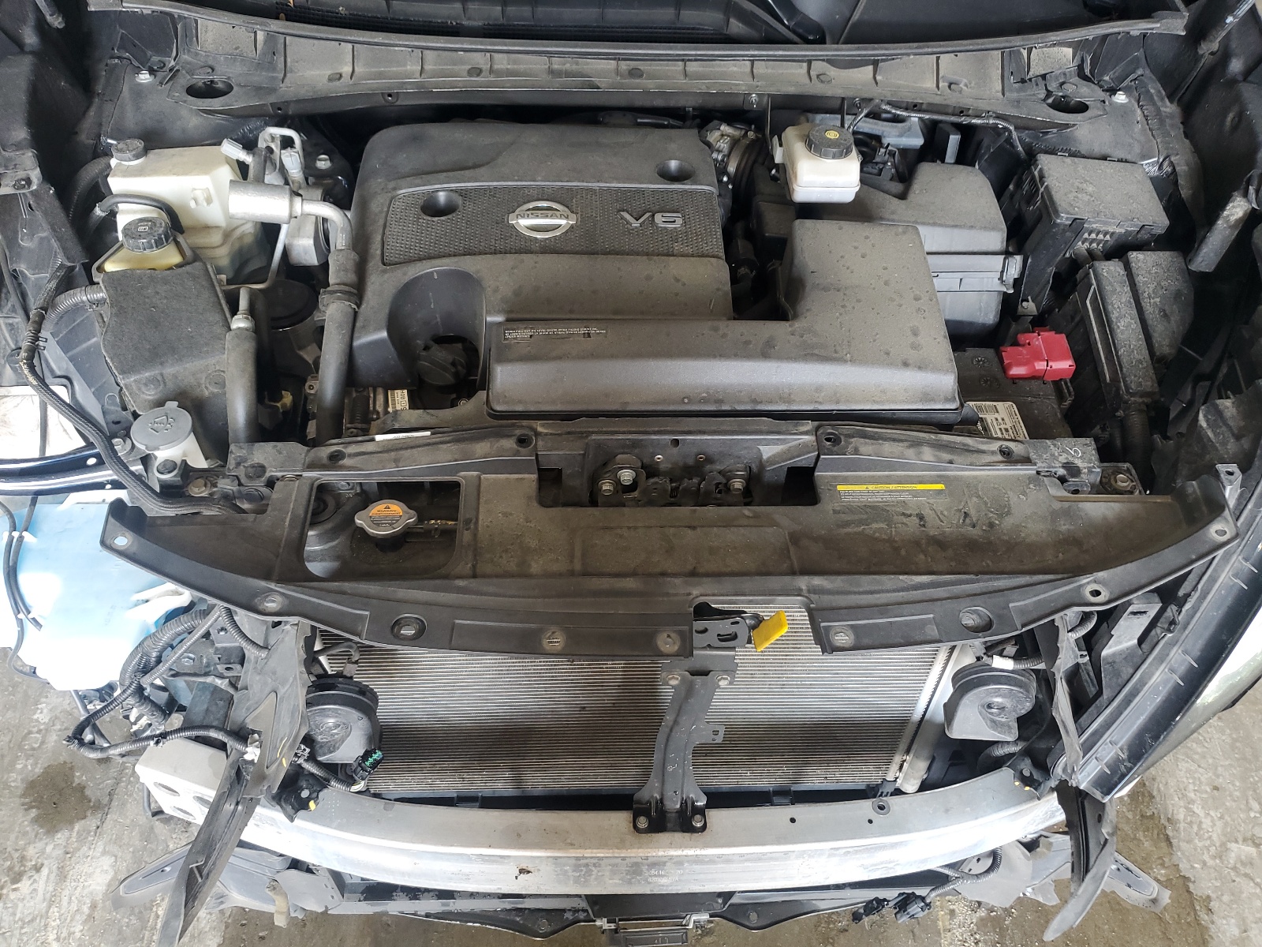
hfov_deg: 67.3
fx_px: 948
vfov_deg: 53.1
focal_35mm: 26
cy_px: 474
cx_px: 631
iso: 65
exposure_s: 1/60.2
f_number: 1.5
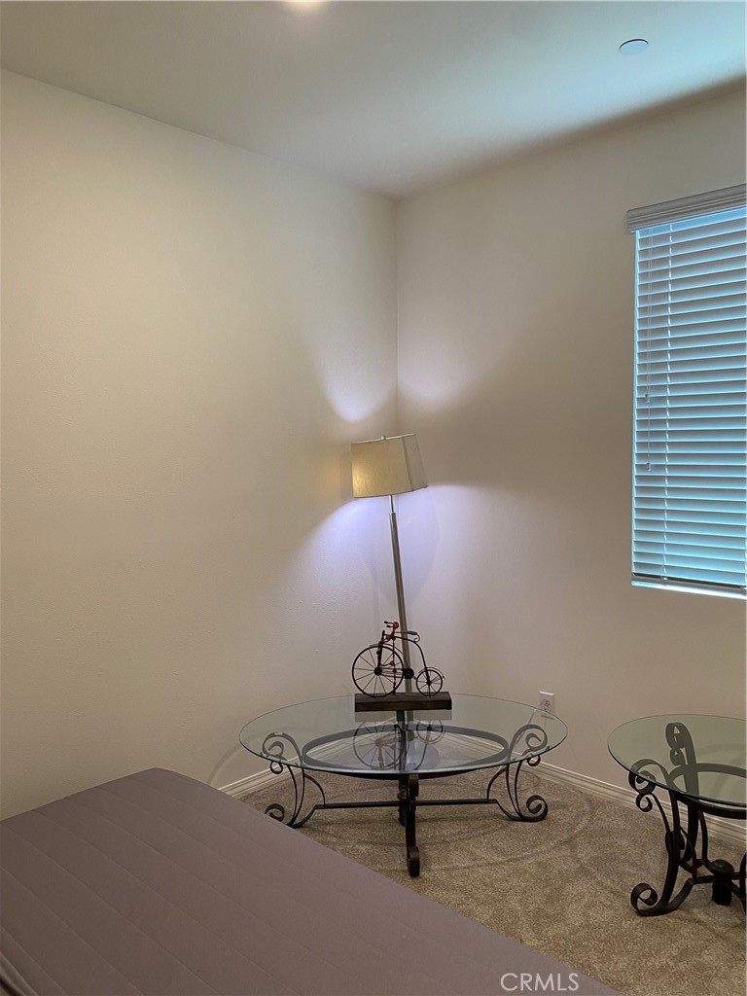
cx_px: 374
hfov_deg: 53.1
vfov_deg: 67.3
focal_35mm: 26
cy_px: 498
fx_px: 748
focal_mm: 4.25
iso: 100
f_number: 1.8
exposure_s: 1/60
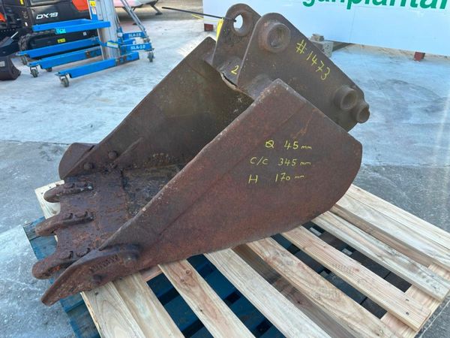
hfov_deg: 71.6
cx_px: 225
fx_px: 312
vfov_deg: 56.8
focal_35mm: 24
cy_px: 169
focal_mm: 6.86
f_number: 1.78
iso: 80
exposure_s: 1/409
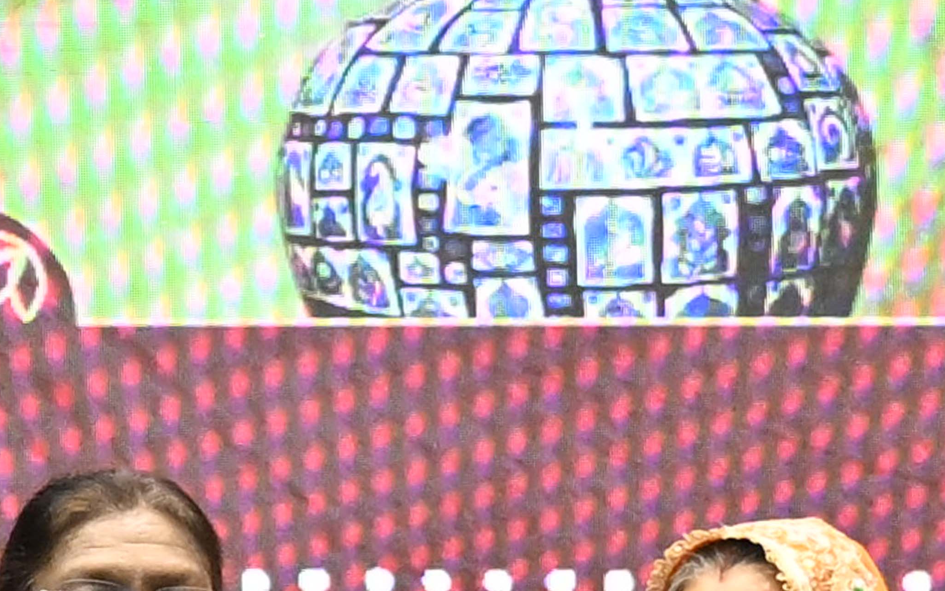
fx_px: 2473
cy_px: 805
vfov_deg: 13.1
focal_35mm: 96
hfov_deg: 21.2
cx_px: 93
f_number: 3.2
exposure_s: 1/200
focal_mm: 24
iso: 2000
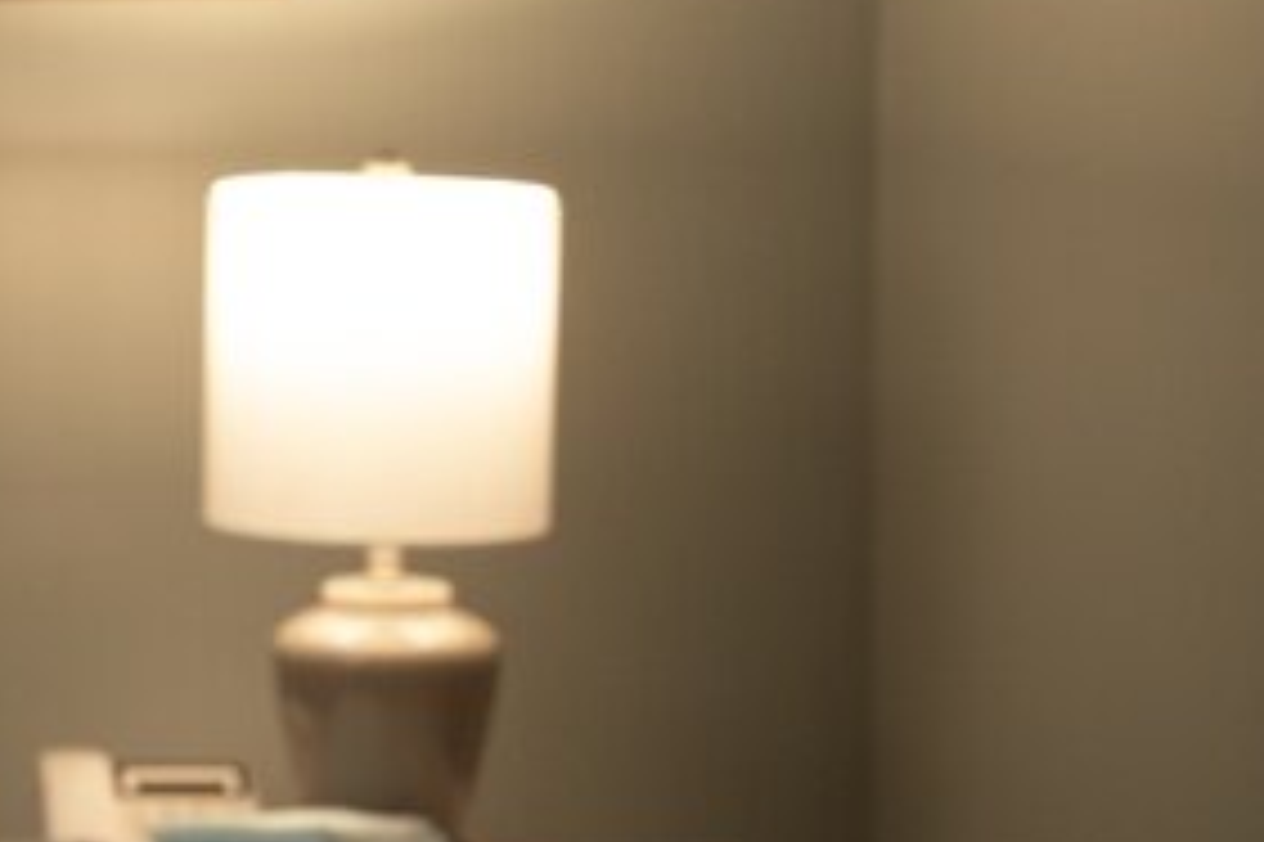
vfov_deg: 6.9
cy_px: 196
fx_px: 6983
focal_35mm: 199
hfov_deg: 10.1
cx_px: -445
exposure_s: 1/80
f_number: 2.8
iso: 3200
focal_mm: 70
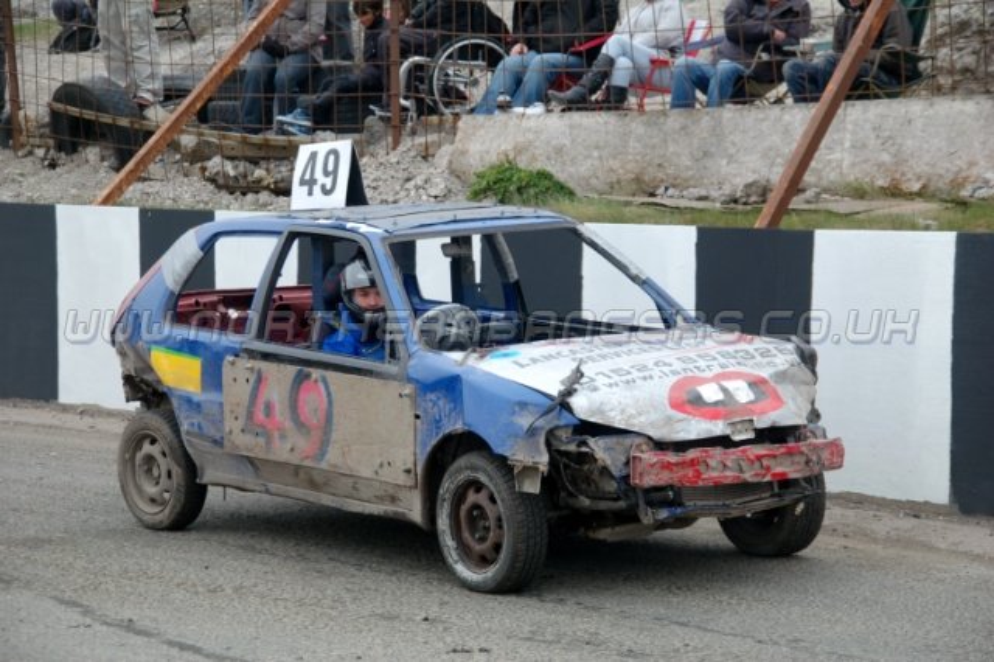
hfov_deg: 17.5
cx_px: 497
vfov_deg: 11.7
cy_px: 331
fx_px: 3229
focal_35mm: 117
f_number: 5.6
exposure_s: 1/400
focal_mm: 78
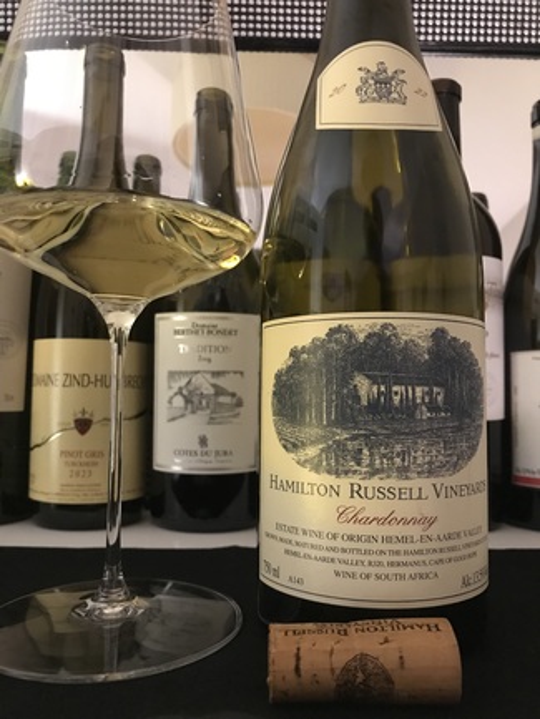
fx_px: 582
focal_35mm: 28
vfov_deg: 63.4
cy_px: 360
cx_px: 270
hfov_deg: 49.8
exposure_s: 1/4
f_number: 1.8
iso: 100
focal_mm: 3.99
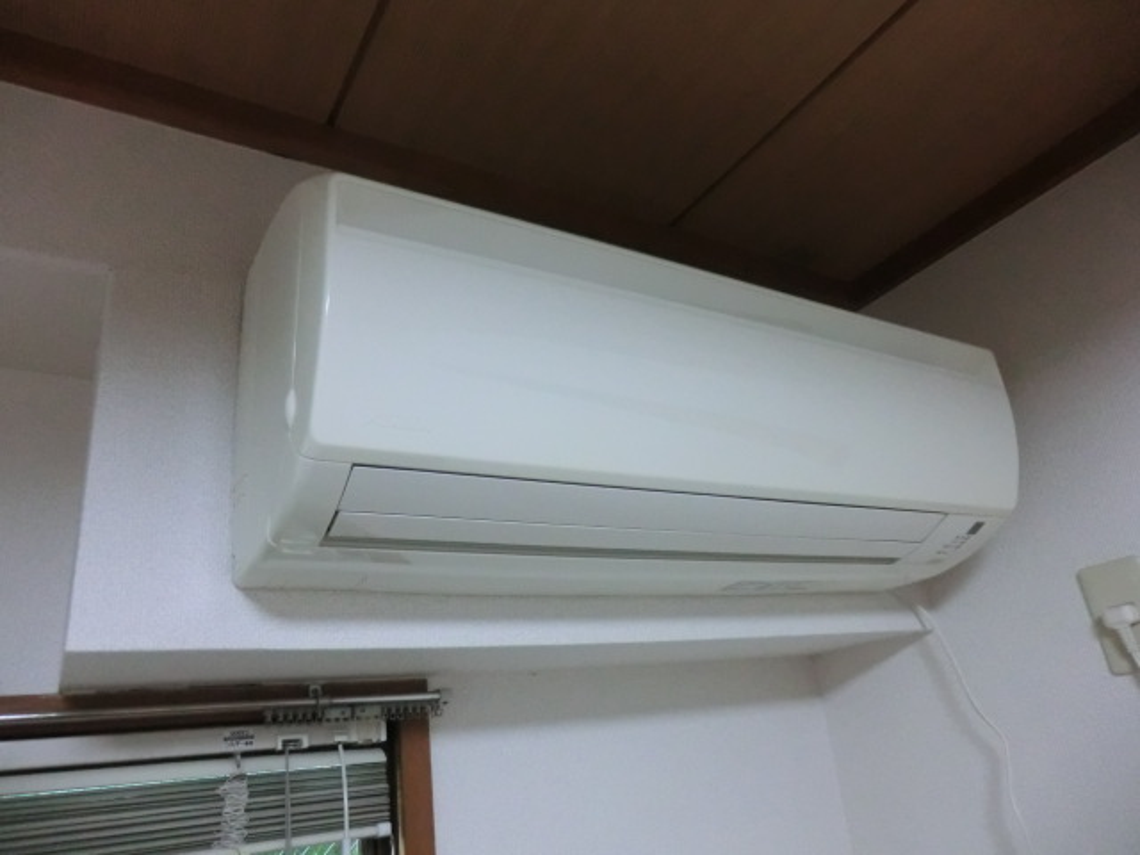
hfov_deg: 71.6
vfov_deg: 56.8
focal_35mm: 24
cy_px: 428
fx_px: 790
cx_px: 570
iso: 800
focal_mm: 4.3
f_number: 3.2
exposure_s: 1/50
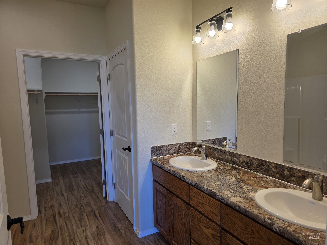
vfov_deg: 58.9
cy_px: 122
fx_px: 217
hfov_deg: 73.9
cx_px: 164
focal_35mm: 23
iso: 25
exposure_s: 1/120
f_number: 1.7
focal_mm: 6.3
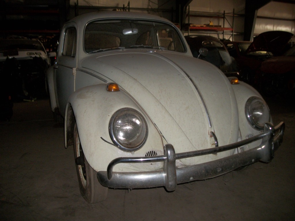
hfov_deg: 56.8
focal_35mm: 32
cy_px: 110
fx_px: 273
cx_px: 148
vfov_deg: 44.2
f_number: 2.9
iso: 160
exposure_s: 1/30
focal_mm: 5.7
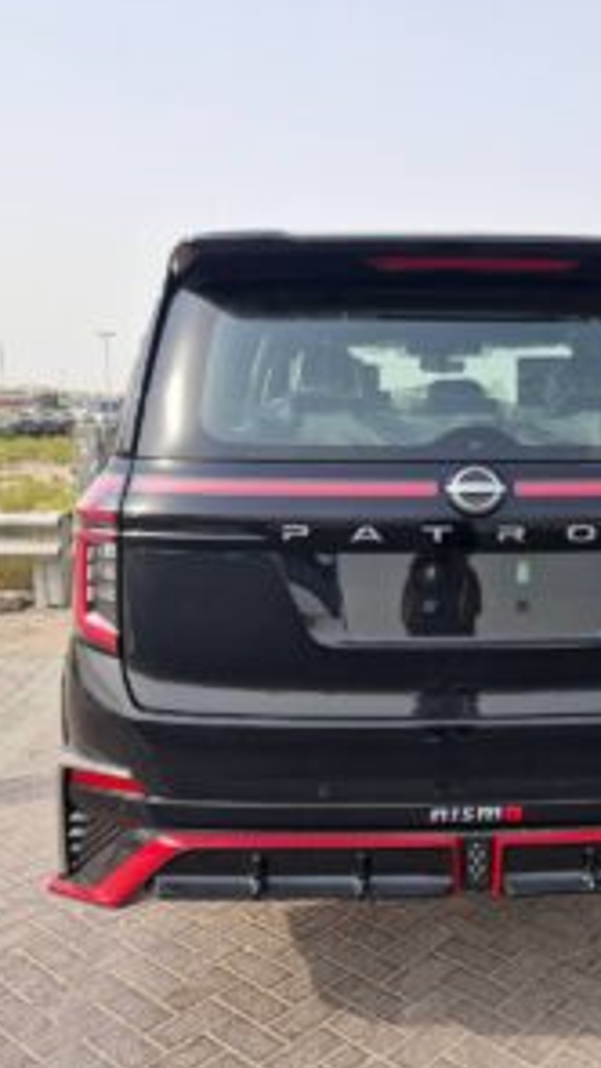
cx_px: 492
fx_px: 963
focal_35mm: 34
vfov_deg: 58.0
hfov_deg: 33.5
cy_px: 536
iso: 50
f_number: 1.8
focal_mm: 5.54
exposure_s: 1/1056
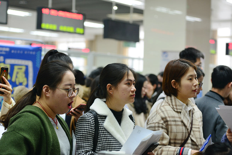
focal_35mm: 80
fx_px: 516
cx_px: 116
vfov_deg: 17.1
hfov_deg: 25.4
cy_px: 78
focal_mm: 80
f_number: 2.8
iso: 800
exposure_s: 1/80
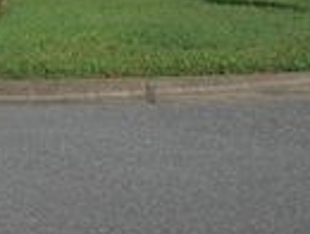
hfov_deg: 19.4
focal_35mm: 100
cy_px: -111
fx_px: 897
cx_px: 69
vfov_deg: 14.0
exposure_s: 1/125
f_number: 16
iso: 200
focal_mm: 13
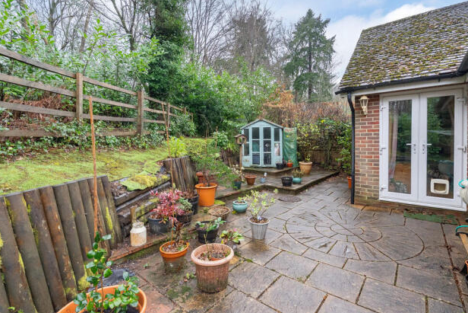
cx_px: 244
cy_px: 150
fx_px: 221
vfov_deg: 70.4
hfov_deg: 93.2
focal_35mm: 17
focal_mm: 16
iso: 2000
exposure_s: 1/200
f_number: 7.1
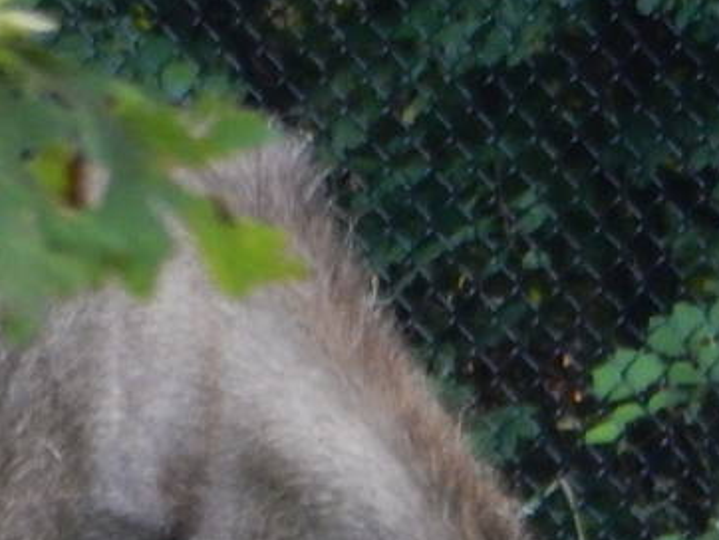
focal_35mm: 2430
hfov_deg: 0.8
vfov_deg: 0.6
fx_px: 50506
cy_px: 645
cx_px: 30
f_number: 6.3
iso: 400
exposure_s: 1/60
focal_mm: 99
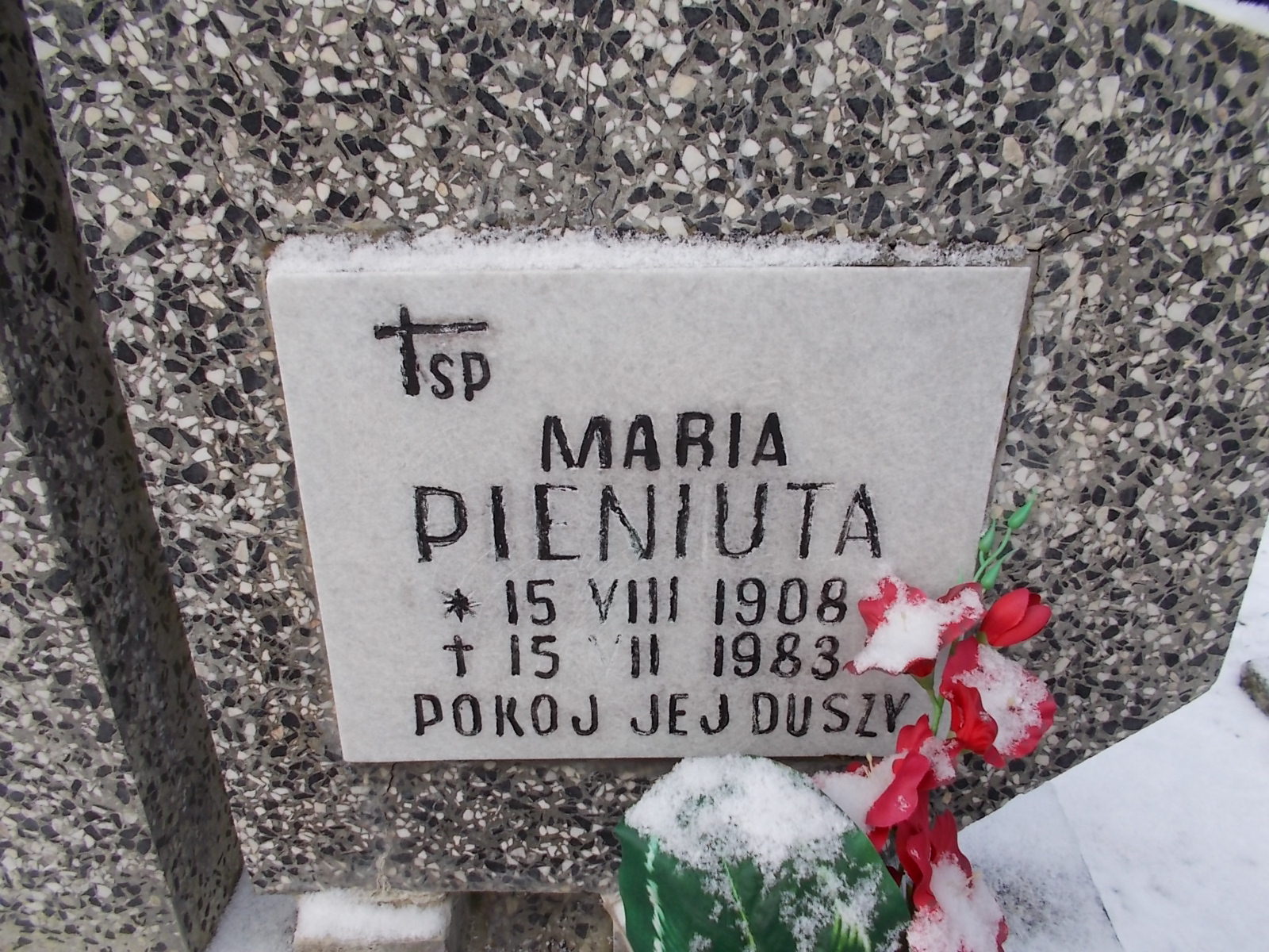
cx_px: 634
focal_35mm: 26
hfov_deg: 67.3
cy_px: 476
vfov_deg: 53.1
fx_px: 953
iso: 80
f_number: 3.2
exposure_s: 1/400
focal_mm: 4.6
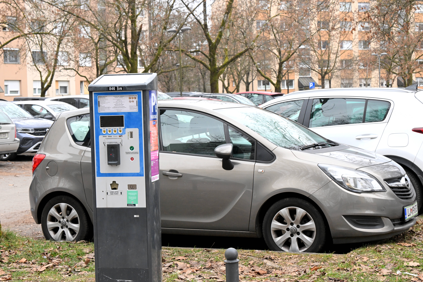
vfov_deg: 19.5
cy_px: 141
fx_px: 822
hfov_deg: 28.8
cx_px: 212
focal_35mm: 70
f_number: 11
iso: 1600
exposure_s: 1/200
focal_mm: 70
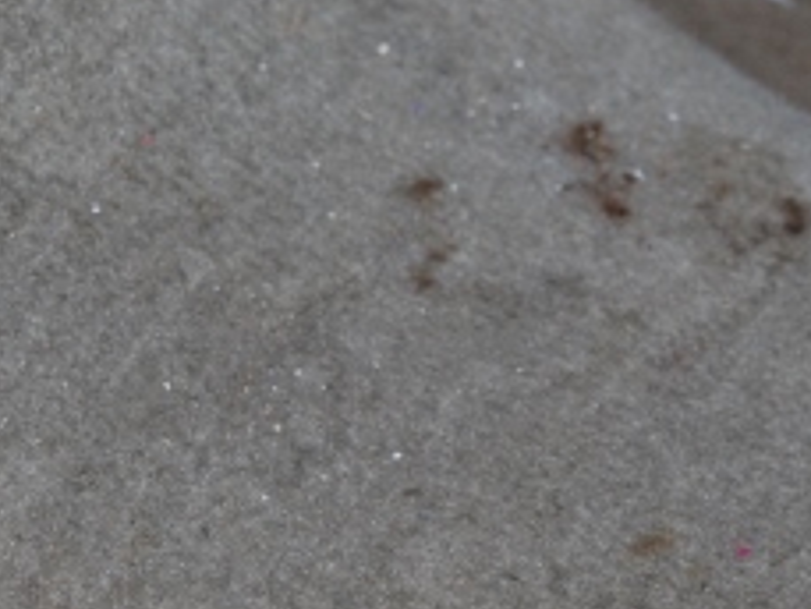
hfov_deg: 10.9
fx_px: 4251
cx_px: 333
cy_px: 145
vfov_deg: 8.2
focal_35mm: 181
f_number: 5.3
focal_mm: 45
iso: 200
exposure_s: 1/60
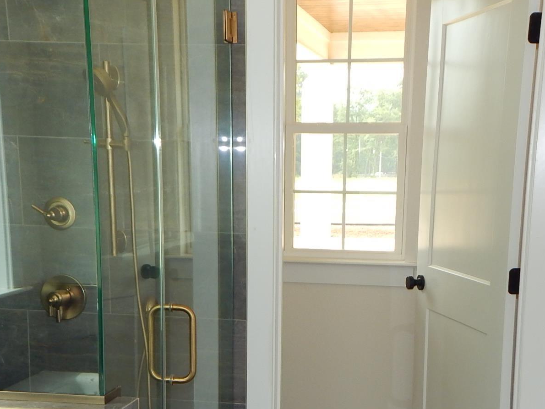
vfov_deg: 33.5
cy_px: 321
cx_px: 301
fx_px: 661
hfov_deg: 44.7
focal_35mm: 42
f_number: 3
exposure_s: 1/100
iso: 125
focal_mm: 4
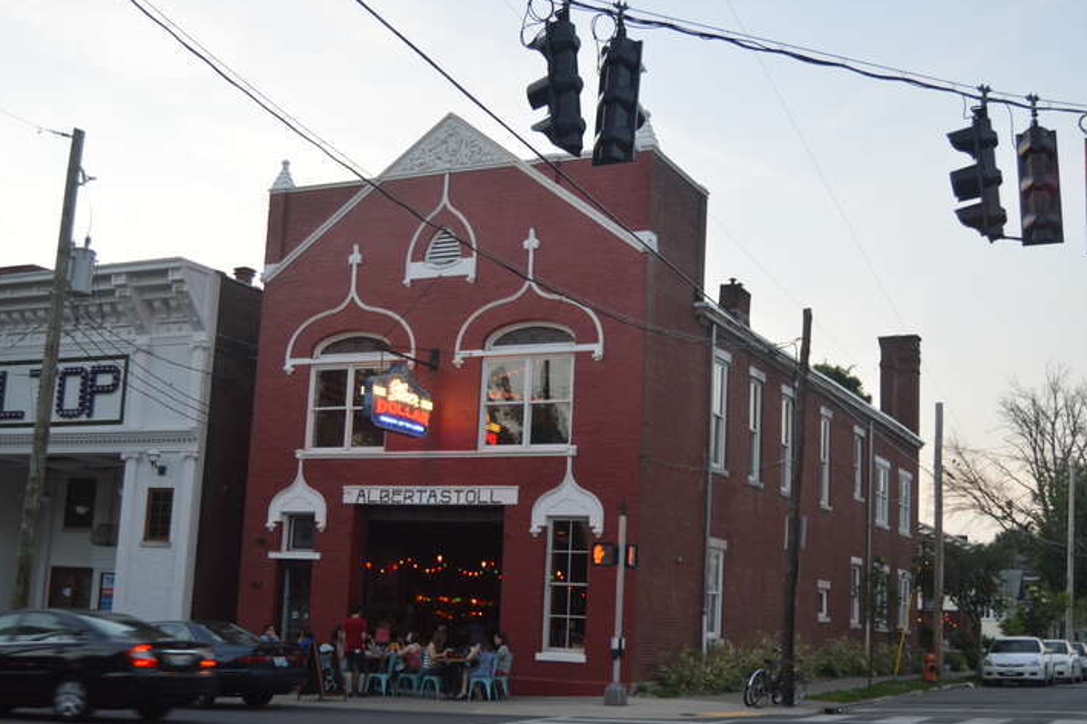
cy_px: 376
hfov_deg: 44.5
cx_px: 567
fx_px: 1328
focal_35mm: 44
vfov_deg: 30.5
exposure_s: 1/80
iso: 400
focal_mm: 26
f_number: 4.5
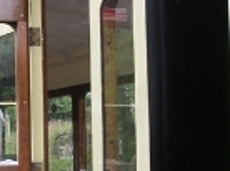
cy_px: 110
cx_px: -23
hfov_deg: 11.8
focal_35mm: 165
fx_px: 1094
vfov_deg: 9.0
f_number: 5.6
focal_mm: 7.8
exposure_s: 1/90
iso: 100
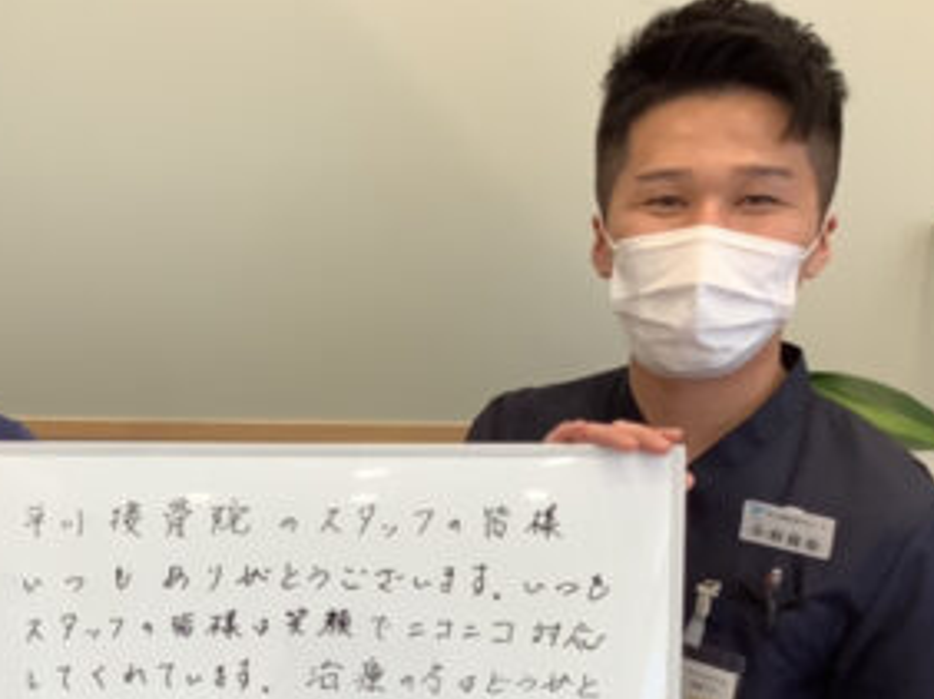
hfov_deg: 28.7
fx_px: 1779
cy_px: 707
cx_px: 176
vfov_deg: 21.4
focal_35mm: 66
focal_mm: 3.3
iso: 64
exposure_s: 1/60
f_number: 2.4
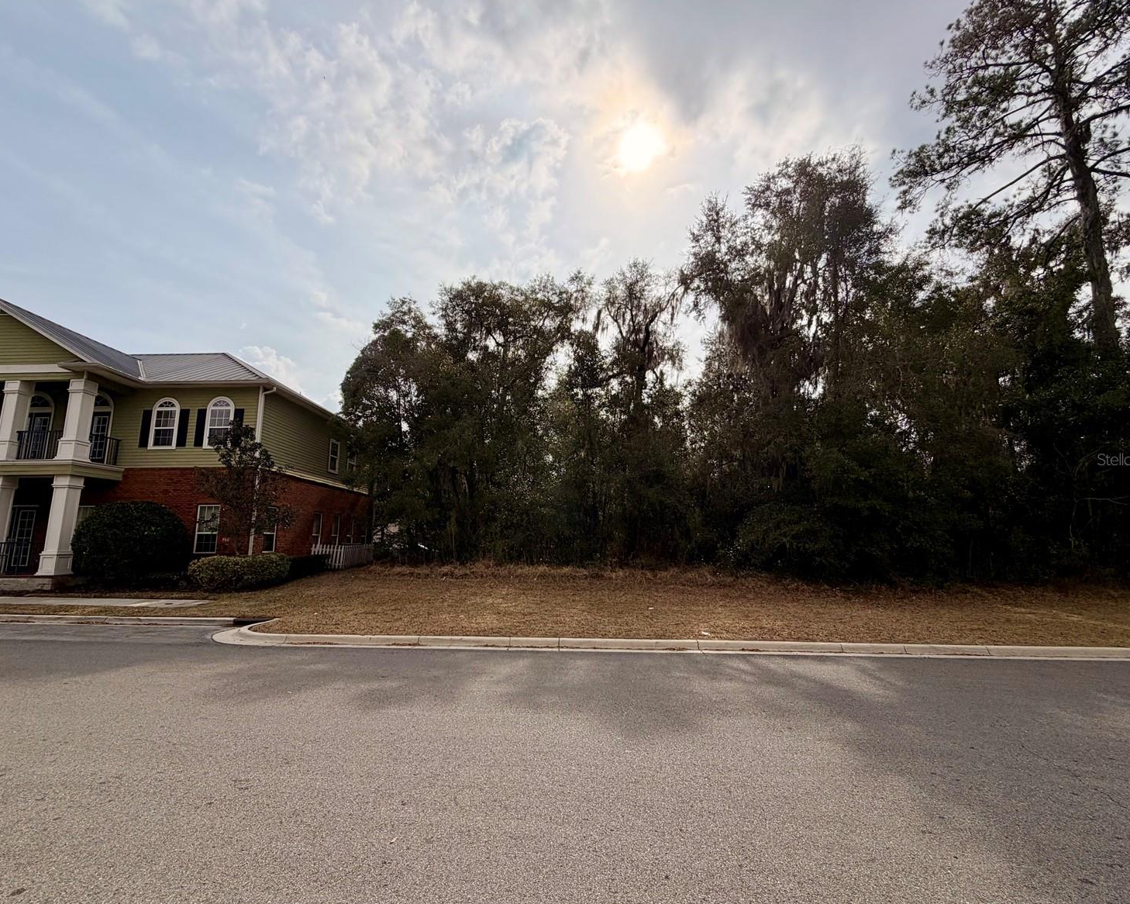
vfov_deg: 84.0
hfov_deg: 96.8
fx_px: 502
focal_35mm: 15
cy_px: 459
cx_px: 550
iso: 25
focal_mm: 2.22
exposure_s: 1/2165
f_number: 2.2
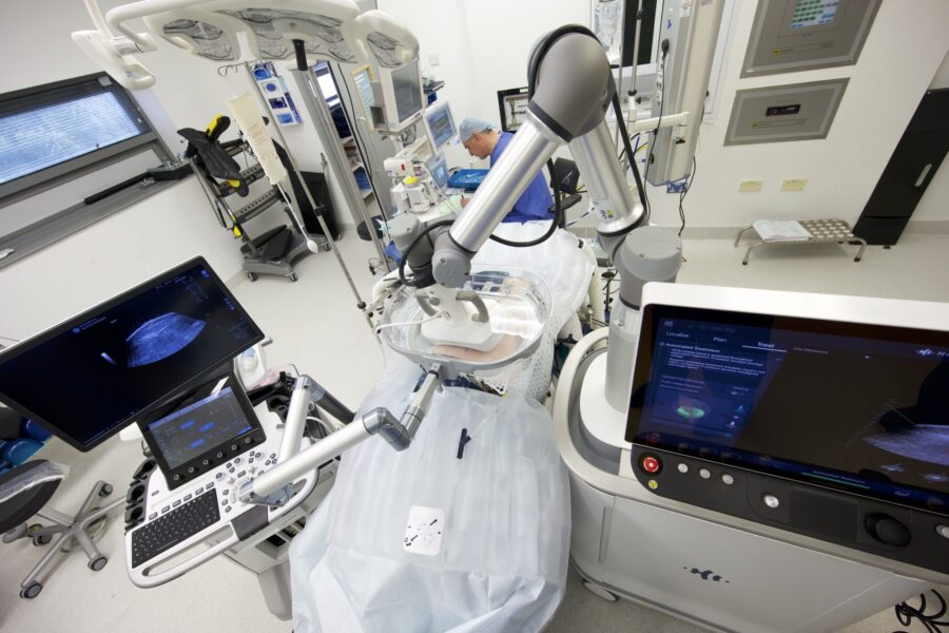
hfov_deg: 104.3
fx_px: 369
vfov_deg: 81.2
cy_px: 316
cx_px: 474
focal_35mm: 14
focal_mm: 14
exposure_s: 1/50
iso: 500
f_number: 5
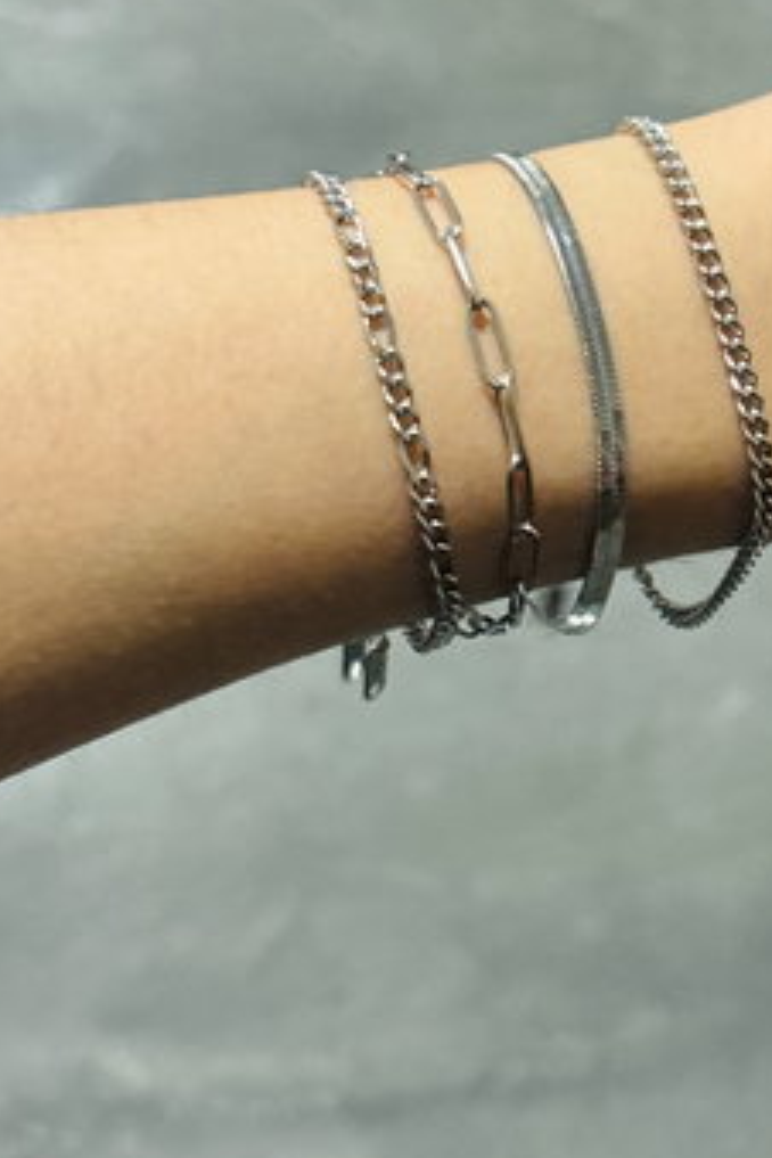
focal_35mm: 85
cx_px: 574
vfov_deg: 23.9
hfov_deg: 16.0
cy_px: 453
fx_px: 2734
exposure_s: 1/33
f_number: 1.6
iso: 320
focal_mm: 5.96
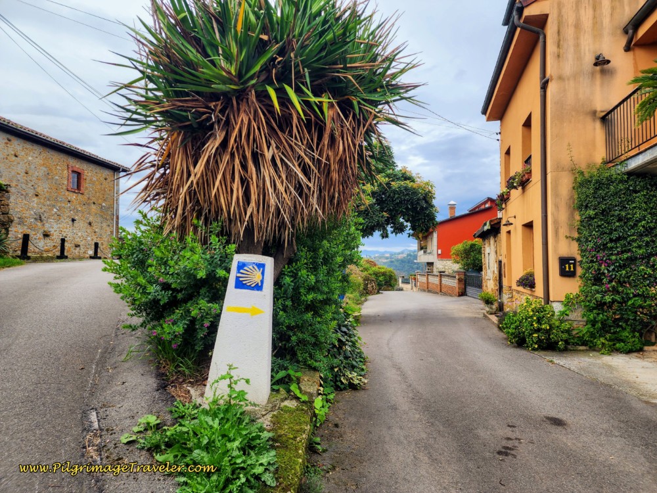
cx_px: 328
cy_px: 246
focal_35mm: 23
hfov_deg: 73.9
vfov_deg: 58.9
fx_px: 437
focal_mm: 6.4
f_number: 1.8
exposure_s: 1/180
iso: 16
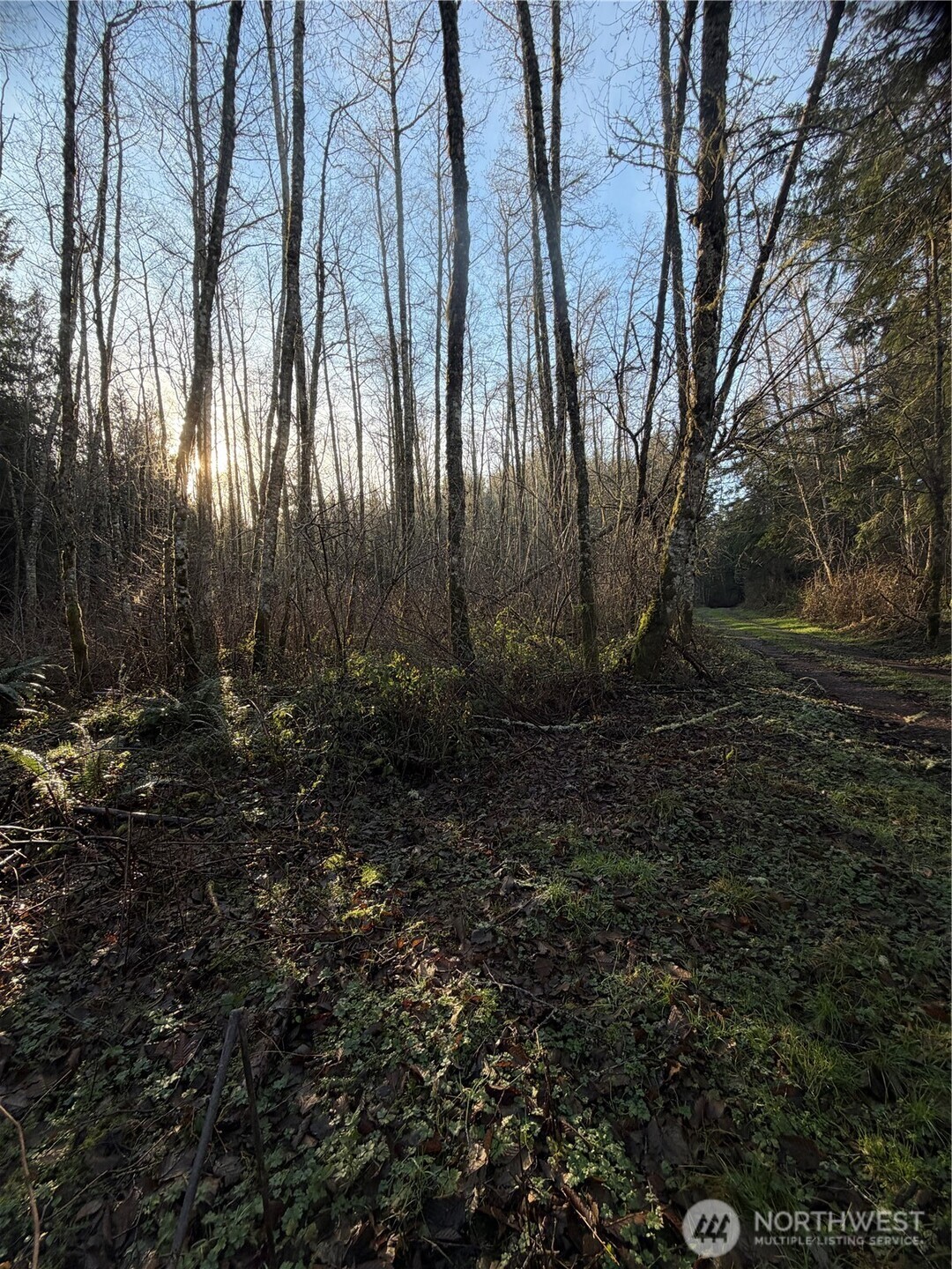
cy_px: 634
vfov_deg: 102.1
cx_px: 476
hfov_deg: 85.7
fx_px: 513
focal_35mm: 14
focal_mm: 2.22
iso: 40
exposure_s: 1/220
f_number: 2.2
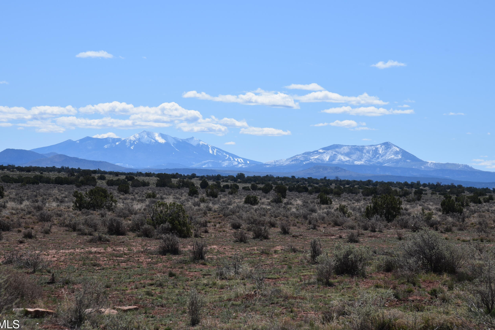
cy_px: 145
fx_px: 1732
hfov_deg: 16.3
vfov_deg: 10.9
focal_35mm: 126
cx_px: 242
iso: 200
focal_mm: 105
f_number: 11
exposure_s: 1/500
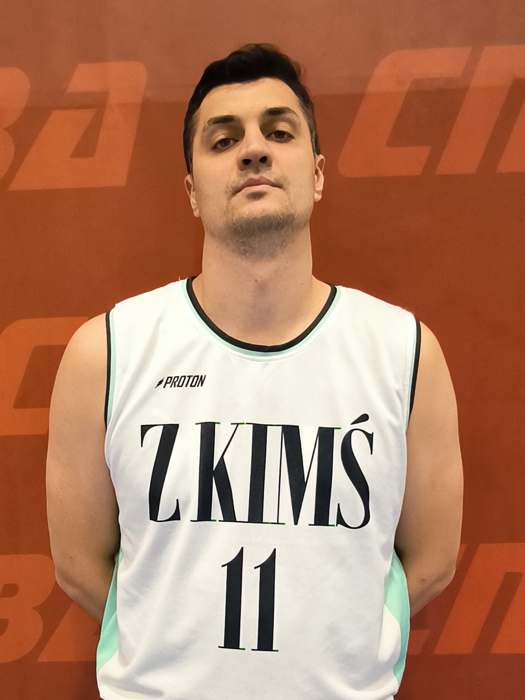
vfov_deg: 69.4
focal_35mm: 25
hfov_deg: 54.9
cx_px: 262
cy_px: 350
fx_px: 506
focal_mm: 1.91
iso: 320
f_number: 2.2
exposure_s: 1/33.3
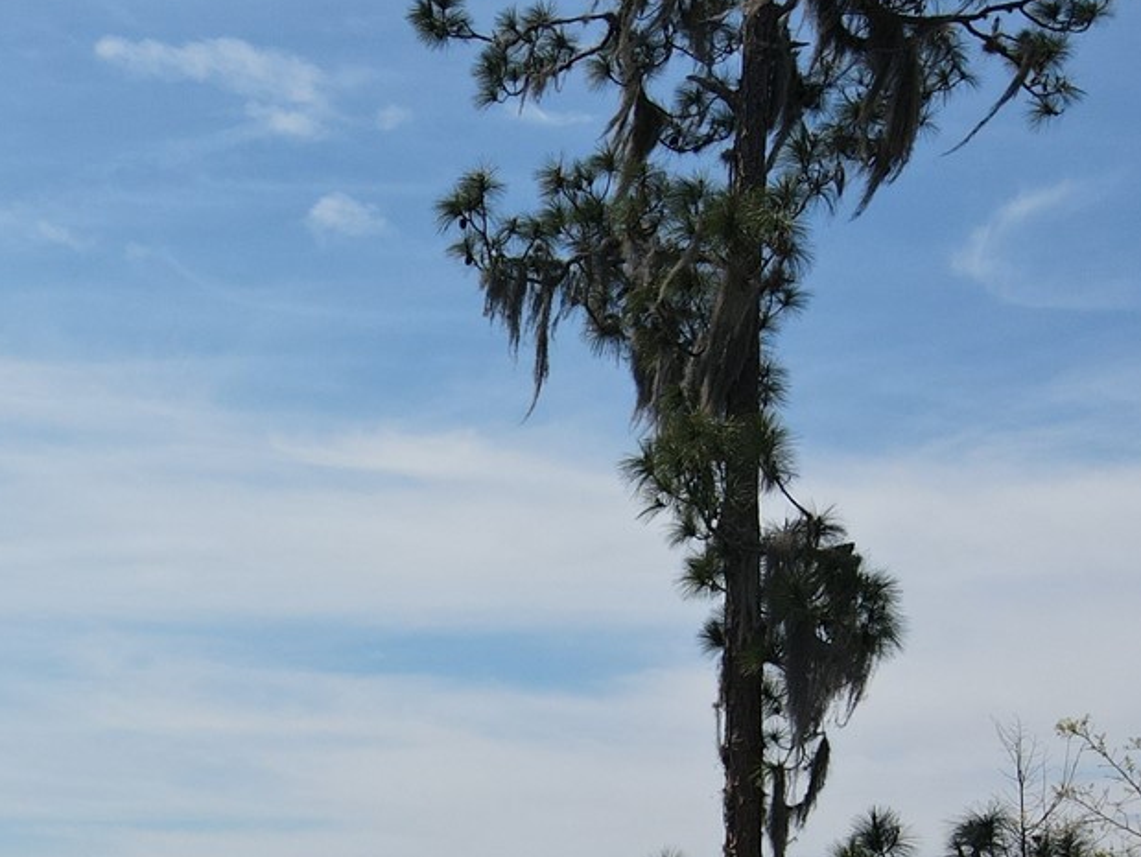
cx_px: 107
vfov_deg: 22.1
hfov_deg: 29.8
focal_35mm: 62
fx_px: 2045
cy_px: 990
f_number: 2.8
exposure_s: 1/1250
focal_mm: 4.5
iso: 110
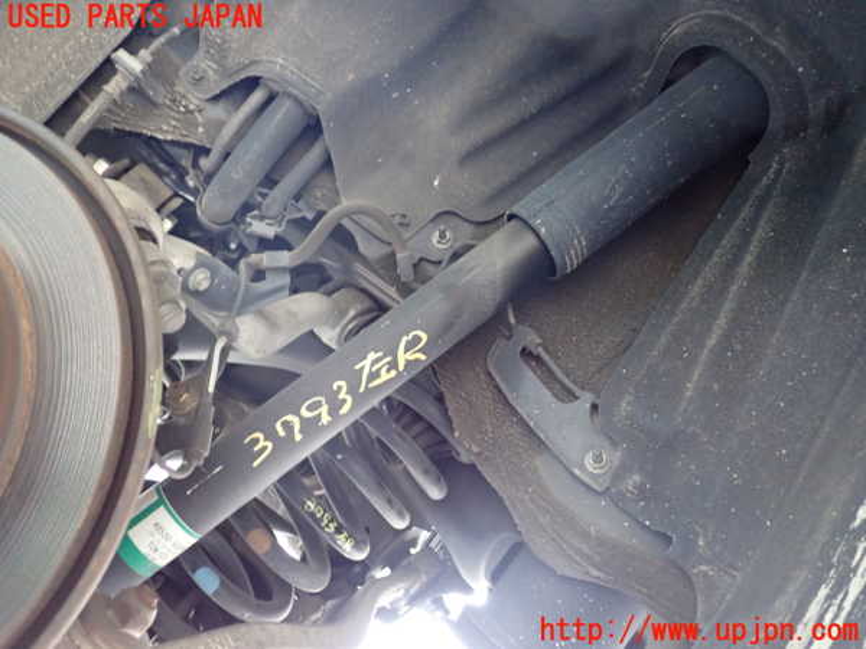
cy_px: 324
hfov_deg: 60.0
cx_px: 433
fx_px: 751
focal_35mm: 30
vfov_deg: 46.8
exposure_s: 1/30
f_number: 2.3
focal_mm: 5.4
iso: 640
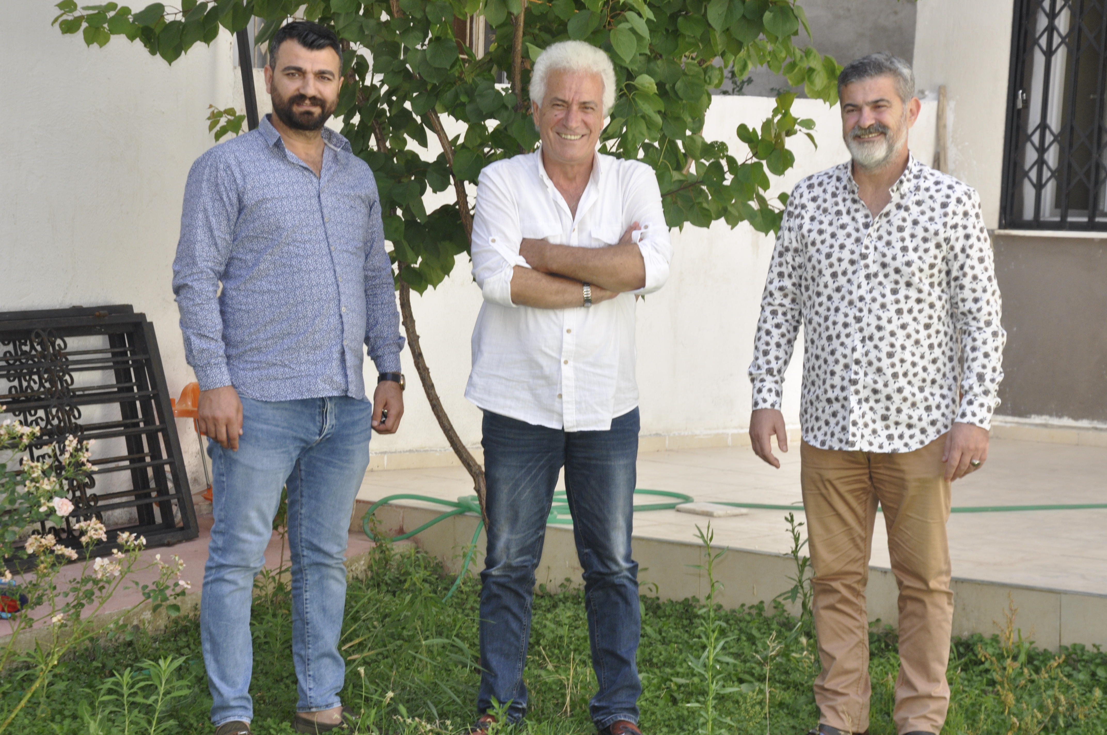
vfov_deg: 14.7
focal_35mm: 93
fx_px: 2856
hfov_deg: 21.9
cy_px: 368
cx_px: 554
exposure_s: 1/200
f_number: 13
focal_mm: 62
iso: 640
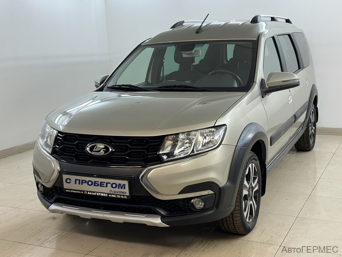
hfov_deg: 39.7
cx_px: 171
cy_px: 128
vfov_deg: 30.3
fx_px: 474
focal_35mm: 48
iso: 80
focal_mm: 6.86
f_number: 1.78
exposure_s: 1/100
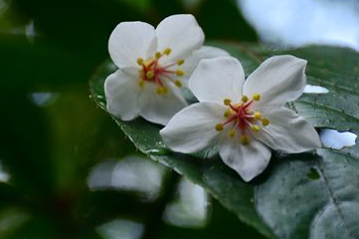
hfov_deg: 9.3
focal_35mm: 221
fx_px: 2201
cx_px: 225
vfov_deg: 6.2
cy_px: 91
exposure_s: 1/160
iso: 280
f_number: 5.6
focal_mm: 105
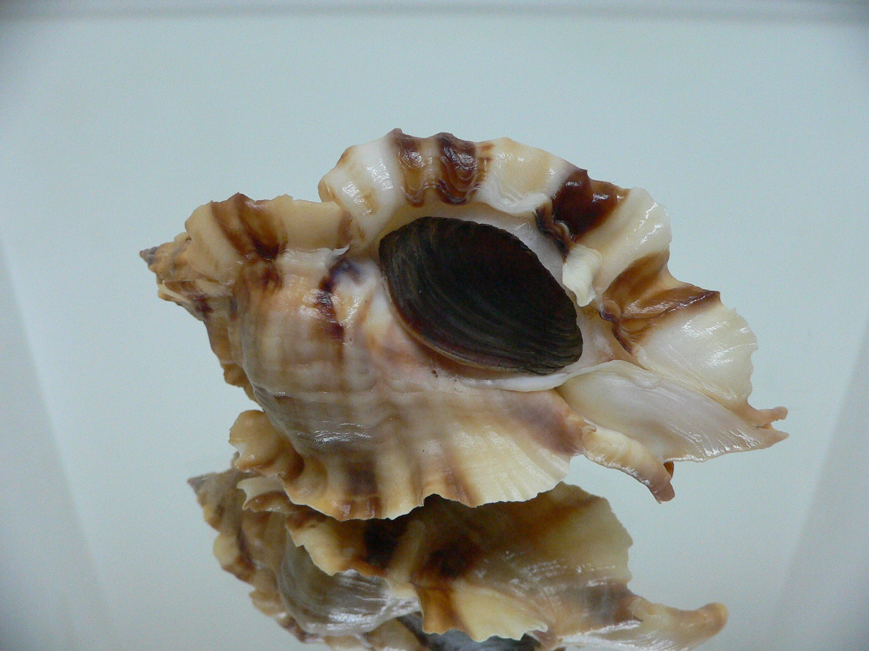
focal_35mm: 35
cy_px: 326
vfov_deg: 40.7
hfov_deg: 52.6
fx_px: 879
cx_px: 434
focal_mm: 4.6
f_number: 2.8
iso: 200
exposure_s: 1/50
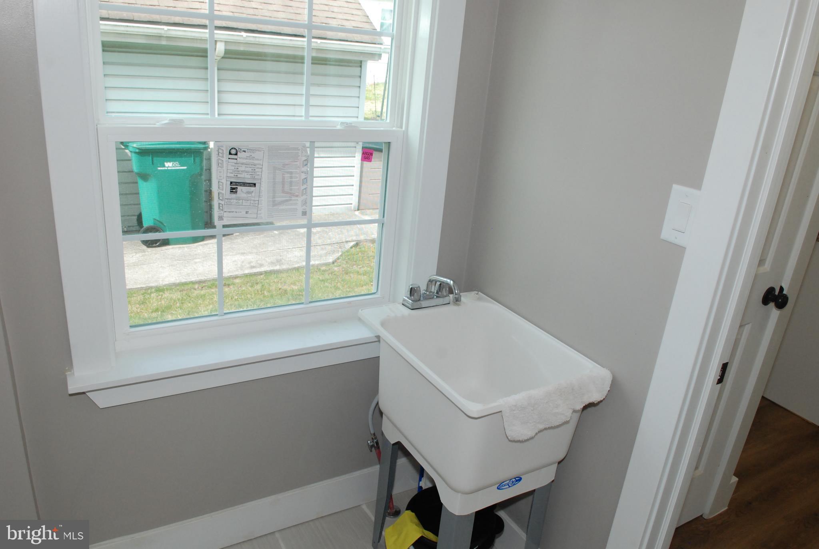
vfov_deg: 50.6
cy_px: 274
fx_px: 581
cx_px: 410
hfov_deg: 70.3
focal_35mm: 26
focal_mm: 17
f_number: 8
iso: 800
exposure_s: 1/200
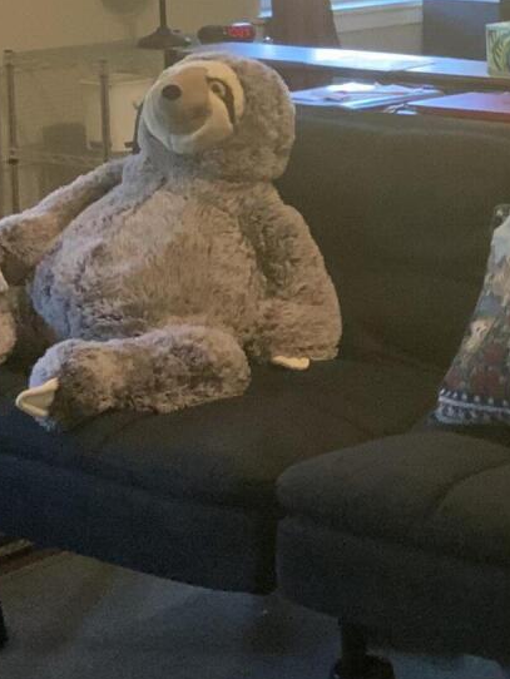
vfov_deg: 18.2
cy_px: 165
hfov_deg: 13.4
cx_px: 662
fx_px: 2100
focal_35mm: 107
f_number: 1.8
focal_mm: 3
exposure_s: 1/40
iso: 200
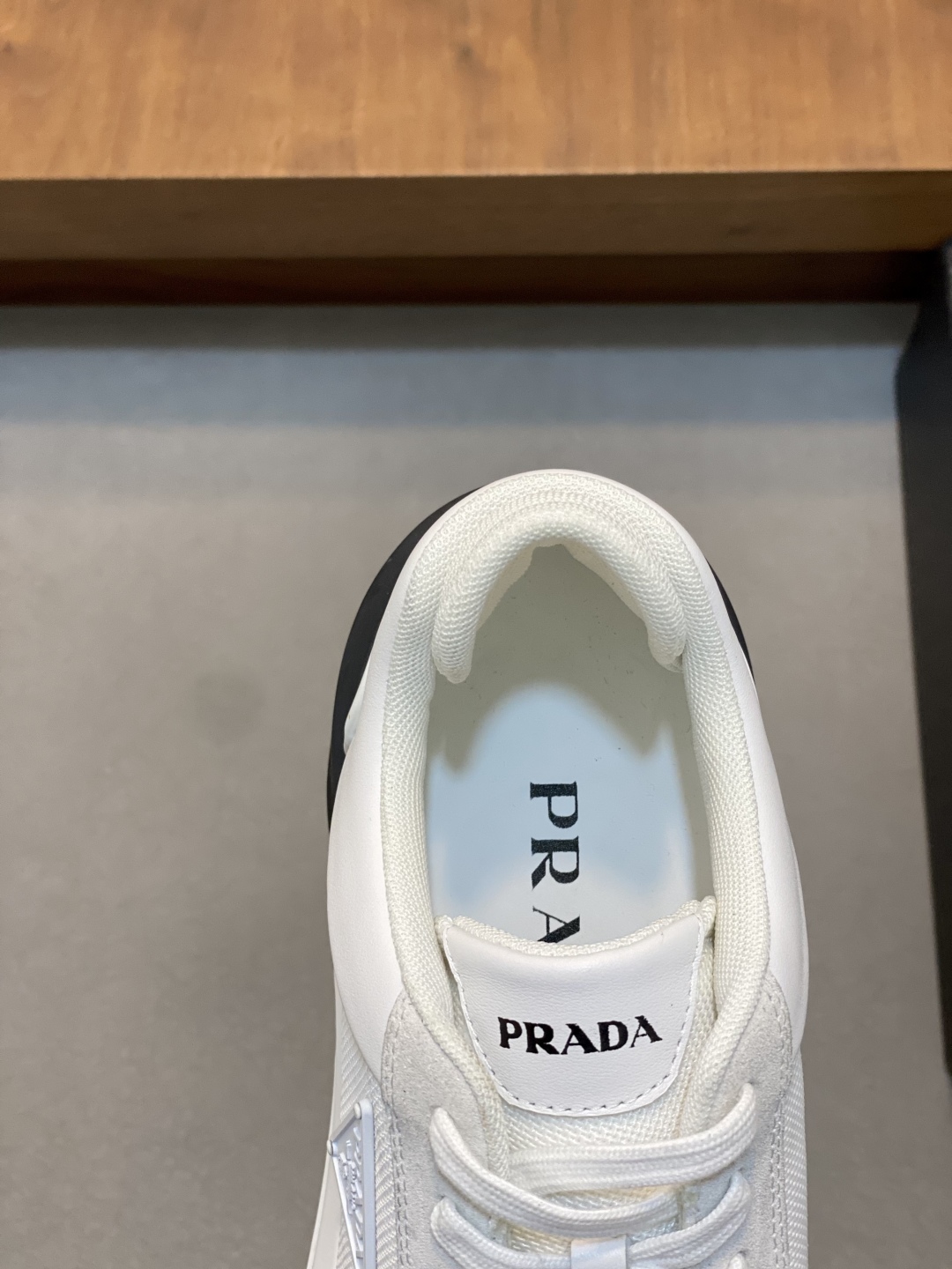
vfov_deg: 36.8
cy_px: 634
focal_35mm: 52
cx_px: 476
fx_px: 1907
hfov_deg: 28.0
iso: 100
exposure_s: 1/100
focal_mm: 6
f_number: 2
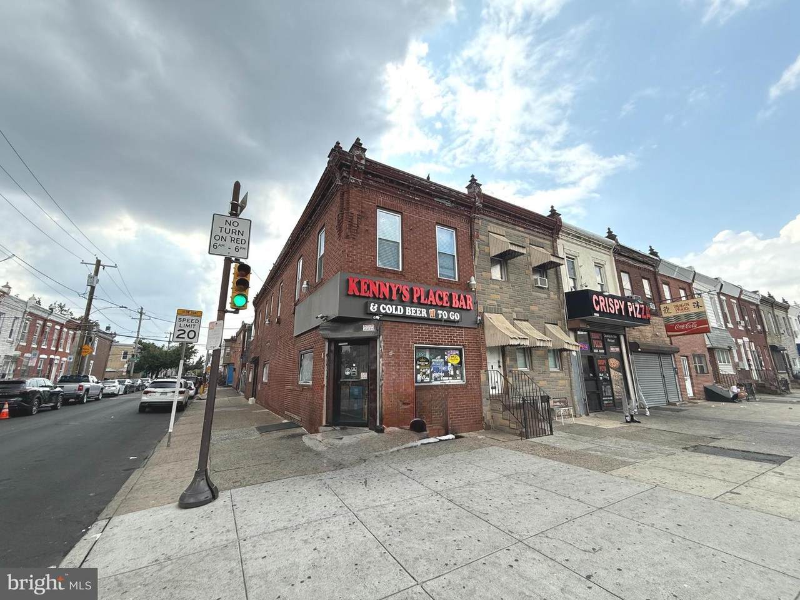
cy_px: 300
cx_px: 400
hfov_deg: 102.1
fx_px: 324
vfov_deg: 85.7
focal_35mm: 14
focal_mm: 2.22
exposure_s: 1/1125
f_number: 2.2
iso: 64
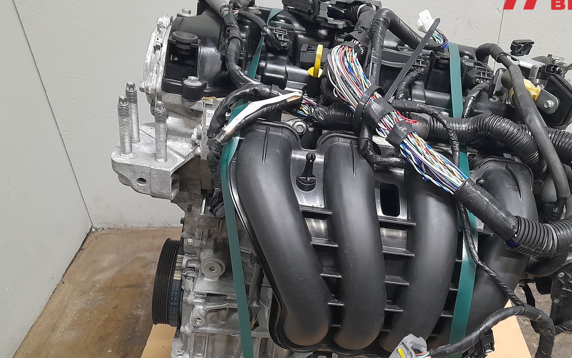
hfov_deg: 56.1
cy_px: 225
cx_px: 356
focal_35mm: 34
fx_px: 530
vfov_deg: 37.1
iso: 320
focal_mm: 4.6
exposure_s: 1/33
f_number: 2
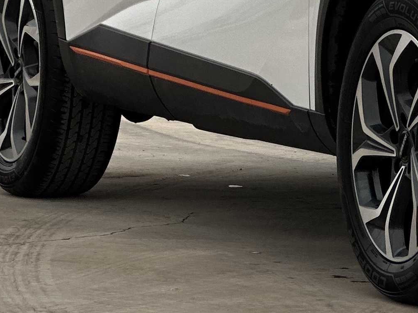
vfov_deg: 4.8
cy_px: -66
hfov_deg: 6.4
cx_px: 608
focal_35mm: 308
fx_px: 3719
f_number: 2.8
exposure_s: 1/151
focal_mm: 9
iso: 20
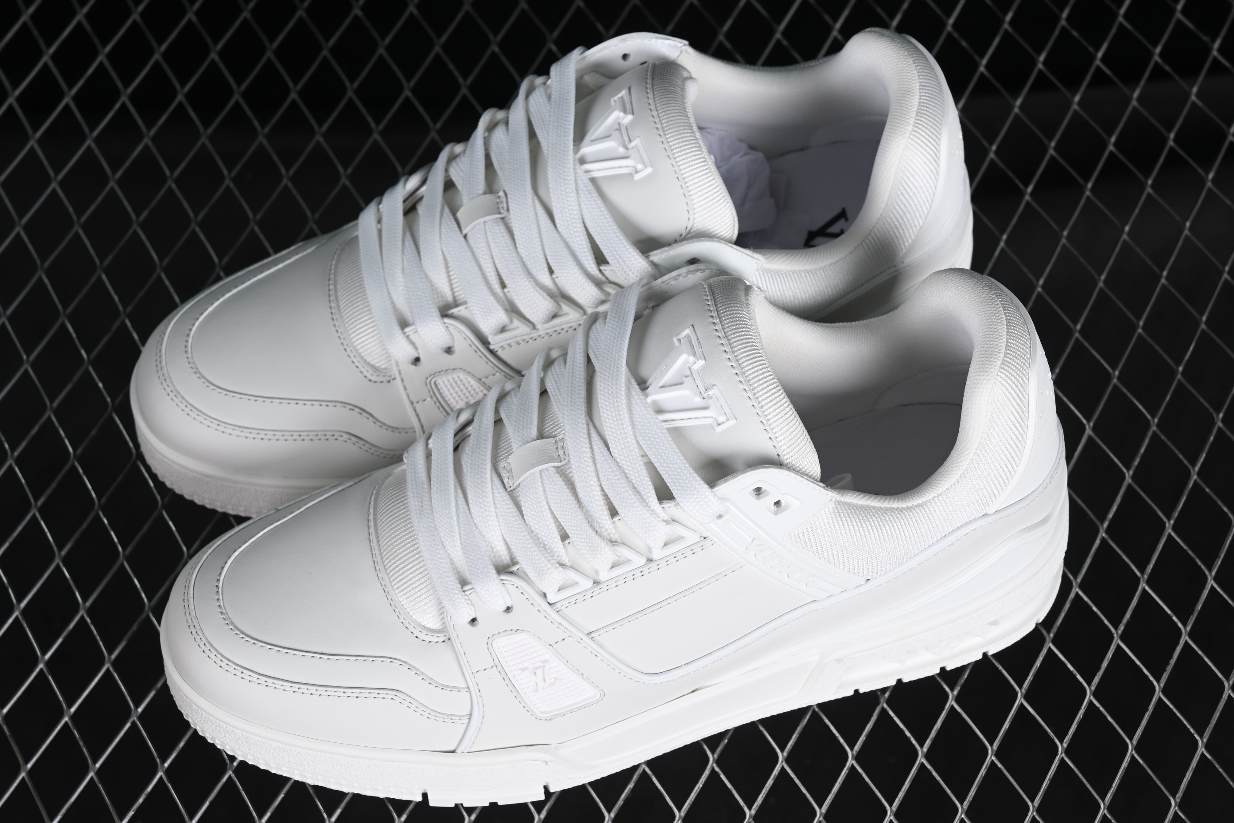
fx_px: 2571
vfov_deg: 18.2
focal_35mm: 75
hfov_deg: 27.0
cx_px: 617
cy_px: 412
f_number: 8
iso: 160
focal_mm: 50
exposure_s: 1/80
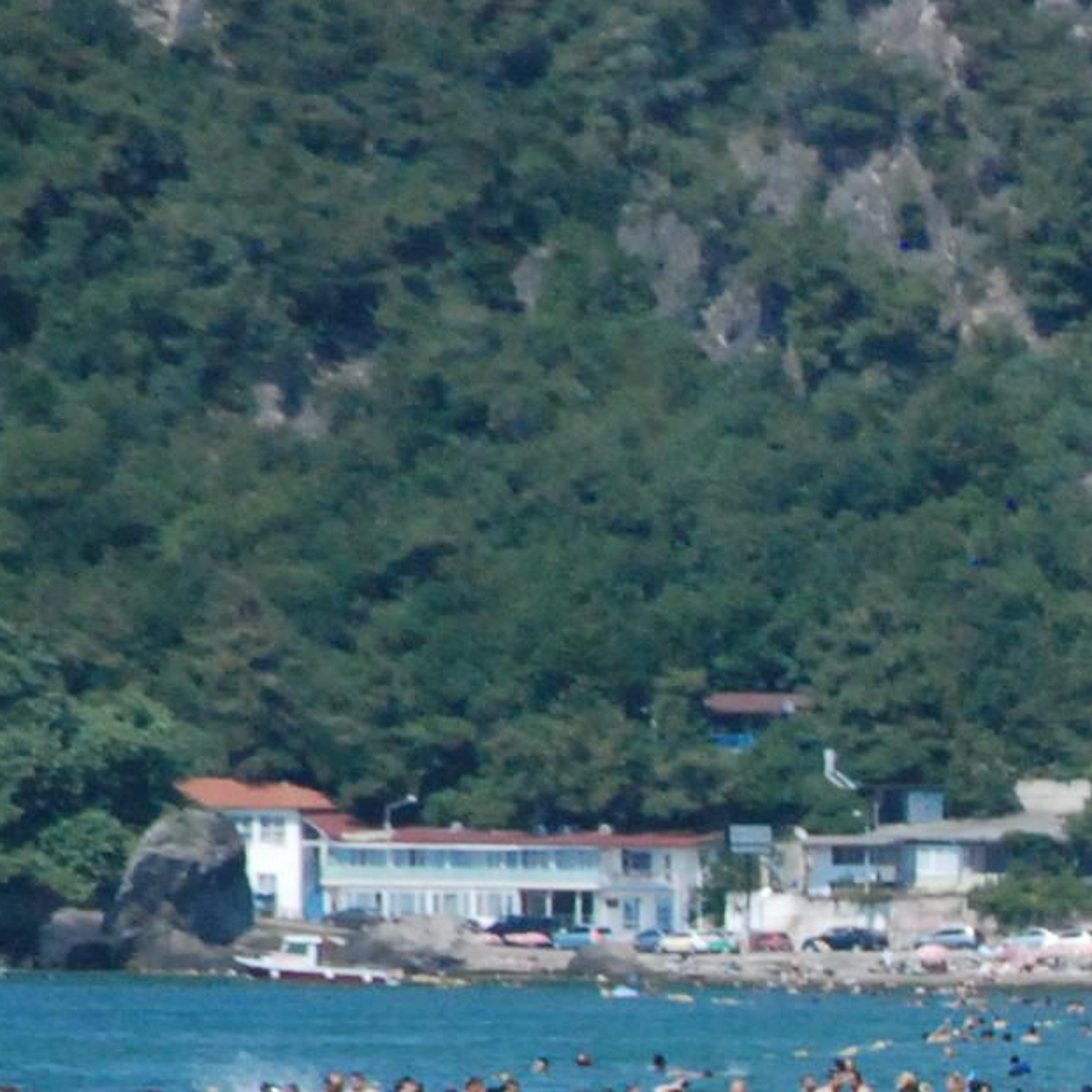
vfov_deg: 2.8
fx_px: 22342
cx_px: 2145
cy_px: 1509
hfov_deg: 2.8
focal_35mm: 626
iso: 1600
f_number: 8
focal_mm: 105
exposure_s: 1/4000
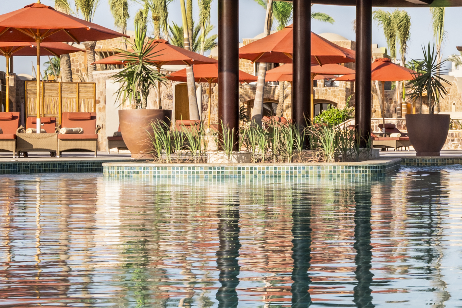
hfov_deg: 15.3
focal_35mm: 127
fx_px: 1630
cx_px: 626
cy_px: 96
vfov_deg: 10.8
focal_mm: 29
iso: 100
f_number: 11
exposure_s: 1/30
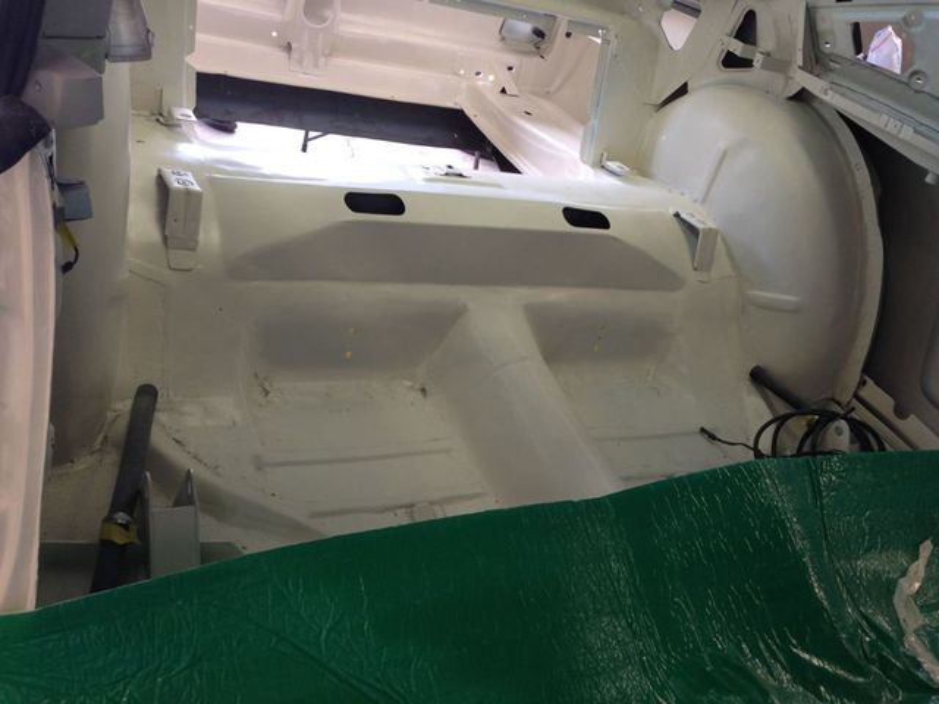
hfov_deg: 55.4
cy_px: 352
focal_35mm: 33
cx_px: 470
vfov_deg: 42.9
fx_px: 895
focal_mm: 4.13
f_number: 2.4
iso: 50
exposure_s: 1/60
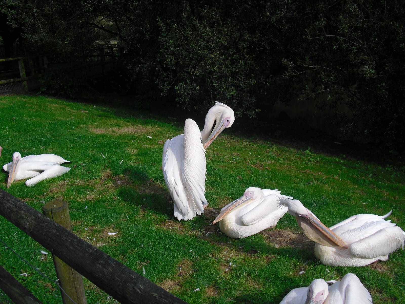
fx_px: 421
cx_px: 202
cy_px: 152
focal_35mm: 36
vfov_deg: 39.7
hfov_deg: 51.4
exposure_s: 1/200
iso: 64
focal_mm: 6.3
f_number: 7.8
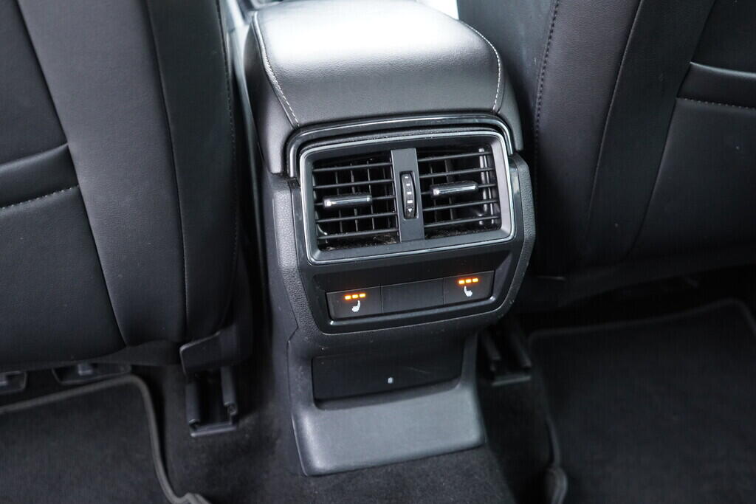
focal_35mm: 36
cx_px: 378
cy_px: 252
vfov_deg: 36.9
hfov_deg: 53.1
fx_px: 756
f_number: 2.8
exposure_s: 1/40
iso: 1600
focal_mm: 24
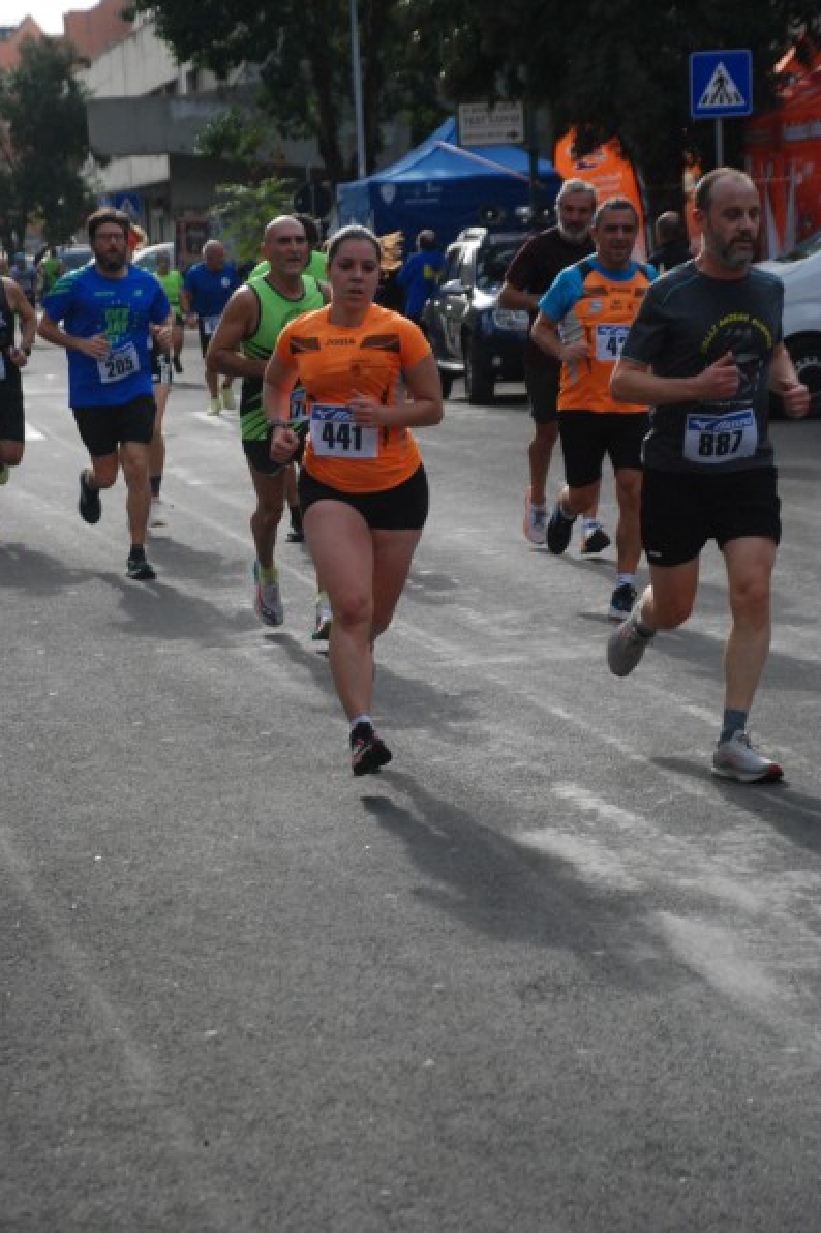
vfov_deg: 18.0
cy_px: 614
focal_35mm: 114
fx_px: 3885
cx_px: 408
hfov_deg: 12.1
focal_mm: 75
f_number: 5.6
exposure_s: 1/1250
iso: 1000
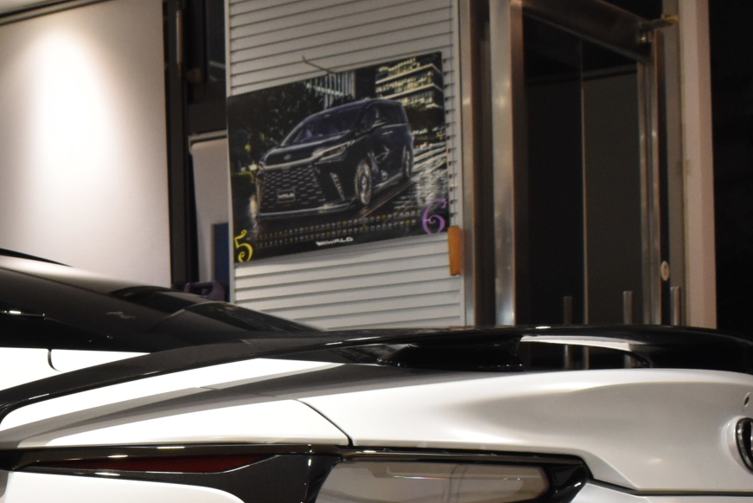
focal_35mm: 97
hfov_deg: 19.6
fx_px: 2029
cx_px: -175
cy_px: 587
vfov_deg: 13.7
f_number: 8
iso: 1100
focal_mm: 22
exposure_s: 1/30
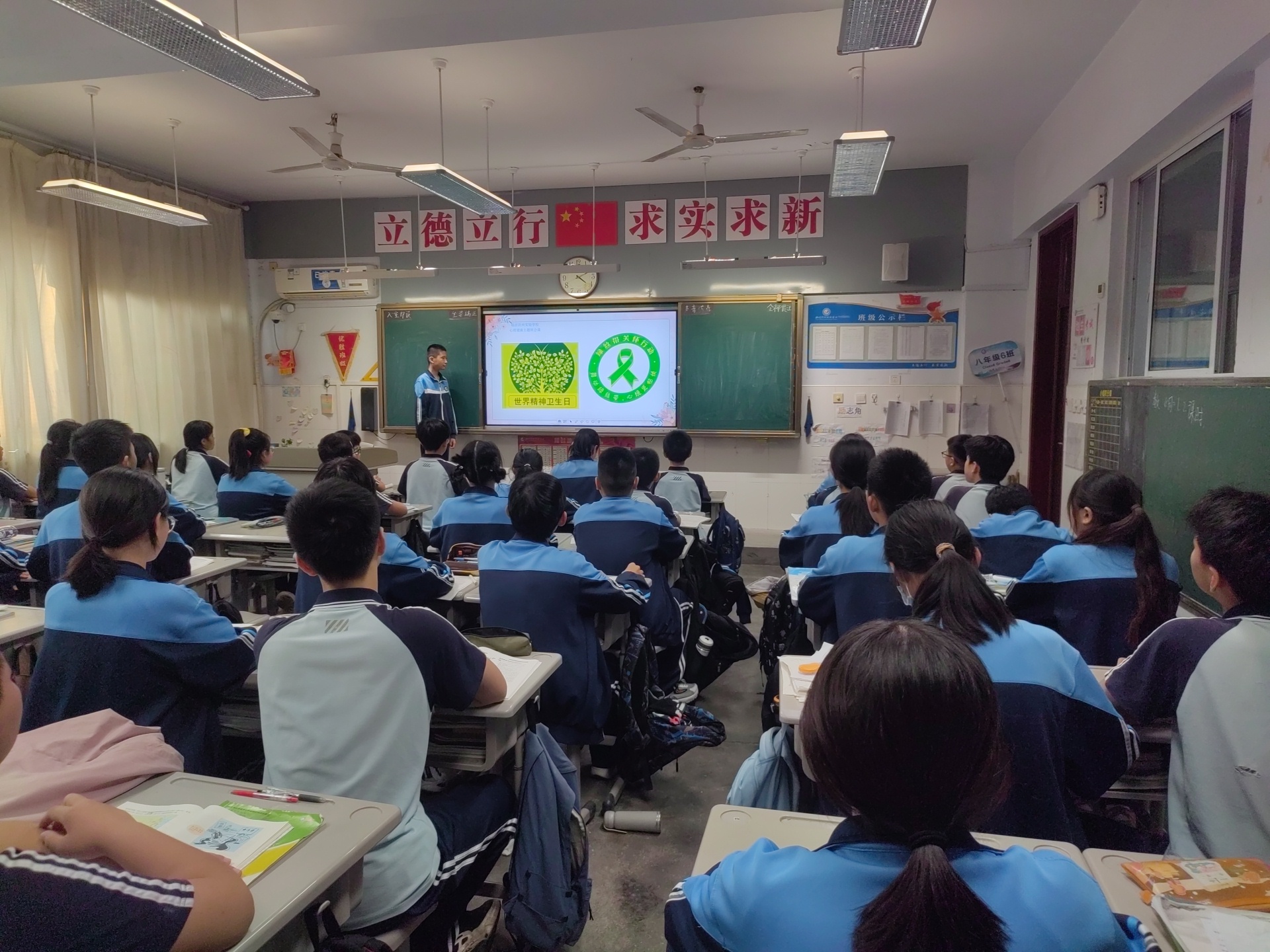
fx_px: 1174
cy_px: 476
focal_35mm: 32
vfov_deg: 44.2
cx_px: 635
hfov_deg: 56.8
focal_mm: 5.52
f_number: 1.9
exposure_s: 1/100
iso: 50
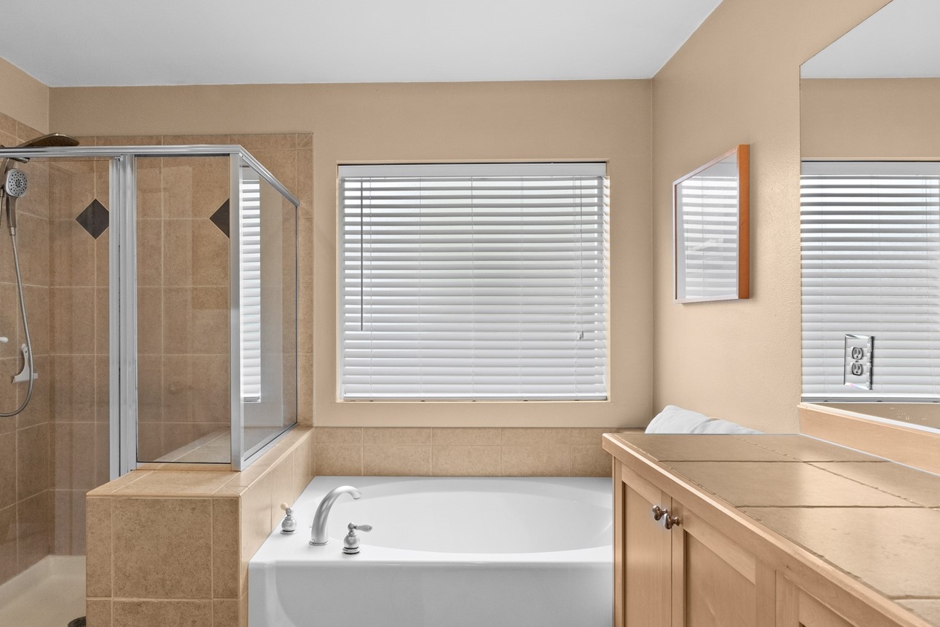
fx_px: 548
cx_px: 421
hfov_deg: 80.9
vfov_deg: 59.5
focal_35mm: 21
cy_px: 318
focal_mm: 16
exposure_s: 1/13
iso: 640
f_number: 9
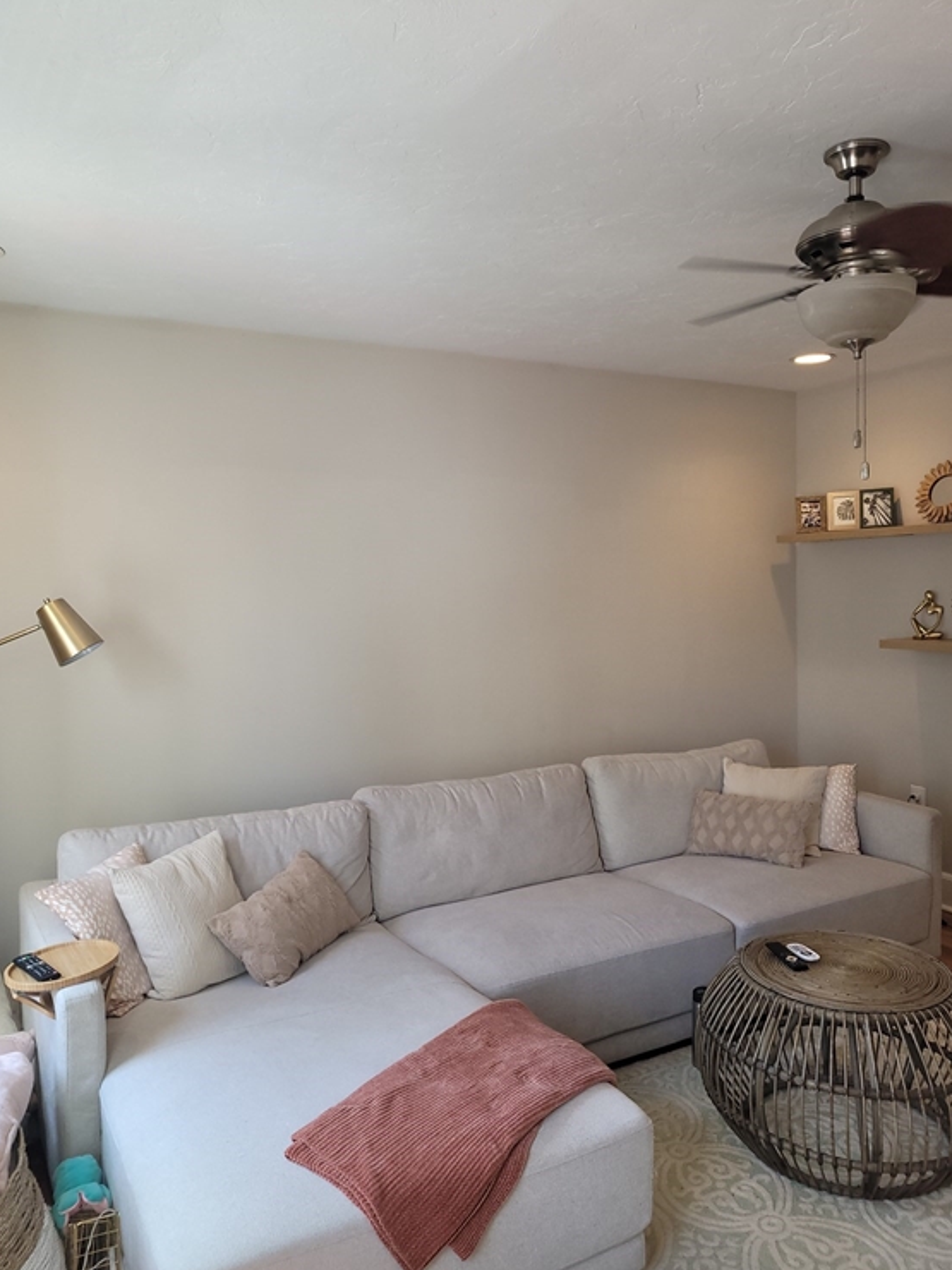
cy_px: 626
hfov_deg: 51.4
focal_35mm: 27
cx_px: 475
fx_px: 990
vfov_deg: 65.3
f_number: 1.8
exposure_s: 1/60
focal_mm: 5.4
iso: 100
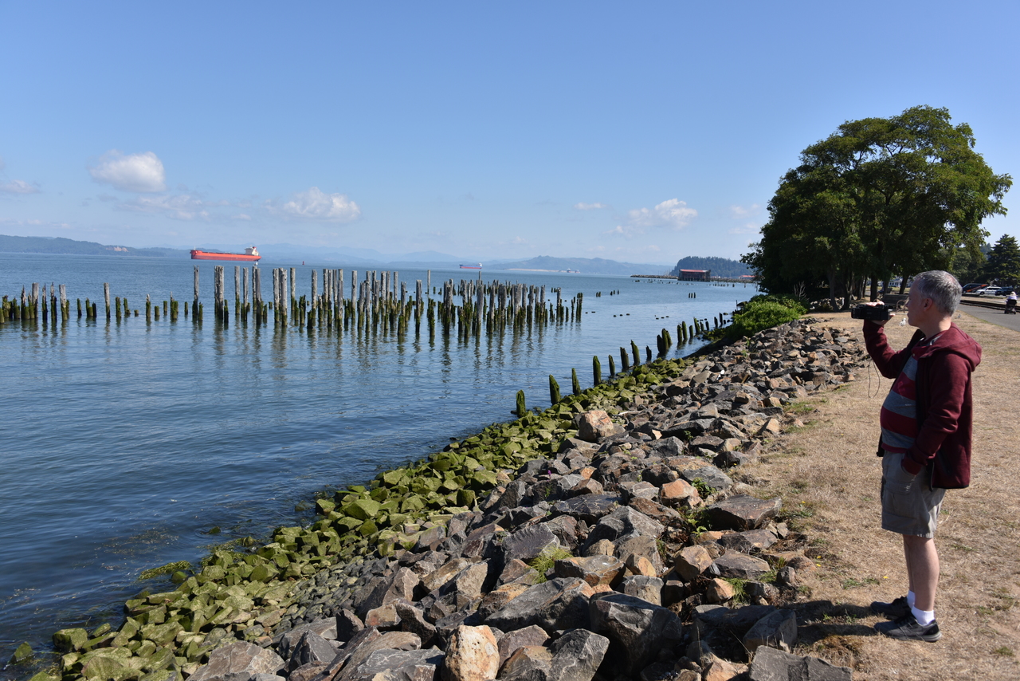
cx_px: 510
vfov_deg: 46.4
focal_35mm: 28
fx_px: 793
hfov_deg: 65.5
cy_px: 340
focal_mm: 28
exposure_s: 1/320
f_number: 9
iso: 100
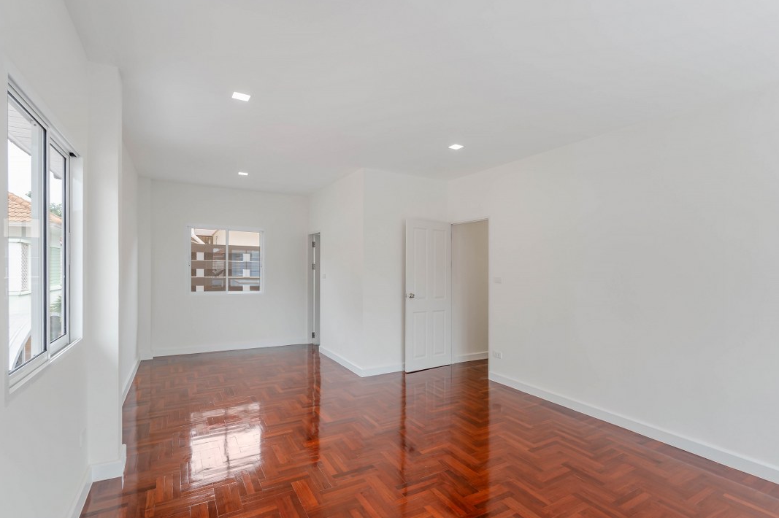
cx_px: 402
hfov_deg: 90.0
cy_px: 256
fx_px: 389
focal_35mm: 18
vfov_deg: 67.3
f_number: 4
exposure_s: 1/1600
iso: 100
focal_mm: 15
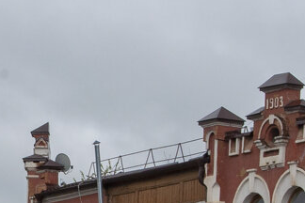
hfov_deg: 9.7
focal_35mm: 211
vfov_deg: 6.5
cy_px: 260
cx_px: 101
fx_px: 1787
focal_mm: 38
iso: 640
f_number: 18
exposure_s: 1/200
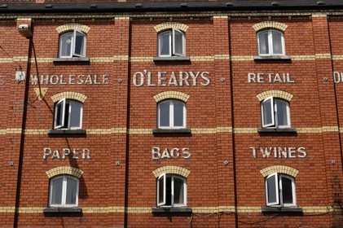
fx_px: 571
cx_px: 172
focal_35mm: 60
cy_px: 114
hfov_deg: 33.4
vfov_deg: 22.6
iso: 100
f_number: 11
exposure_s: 1/160
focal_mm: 40
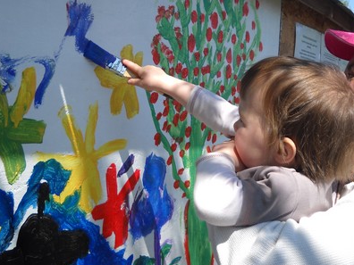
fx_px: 583
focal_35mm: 57
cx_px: 225
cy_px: 99
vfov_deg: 25.6
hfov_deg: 33.6
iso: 64
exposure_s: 1/201
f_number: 5.5
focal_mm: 6.72
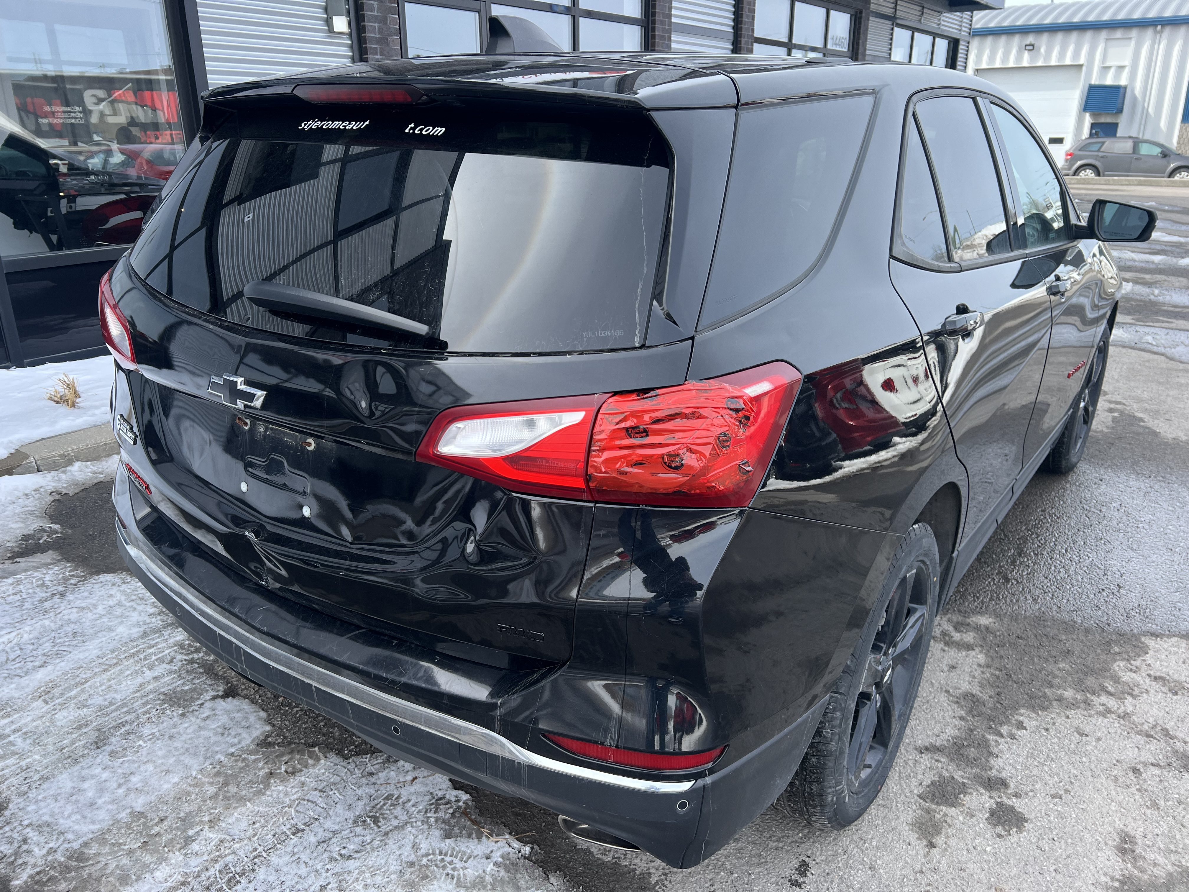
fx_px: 893
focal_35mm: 26
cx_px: 594
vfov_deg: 53.1
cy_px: 446
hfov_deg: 67.3
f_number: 1.5
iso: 50
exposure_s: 1/982
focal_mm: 5.7
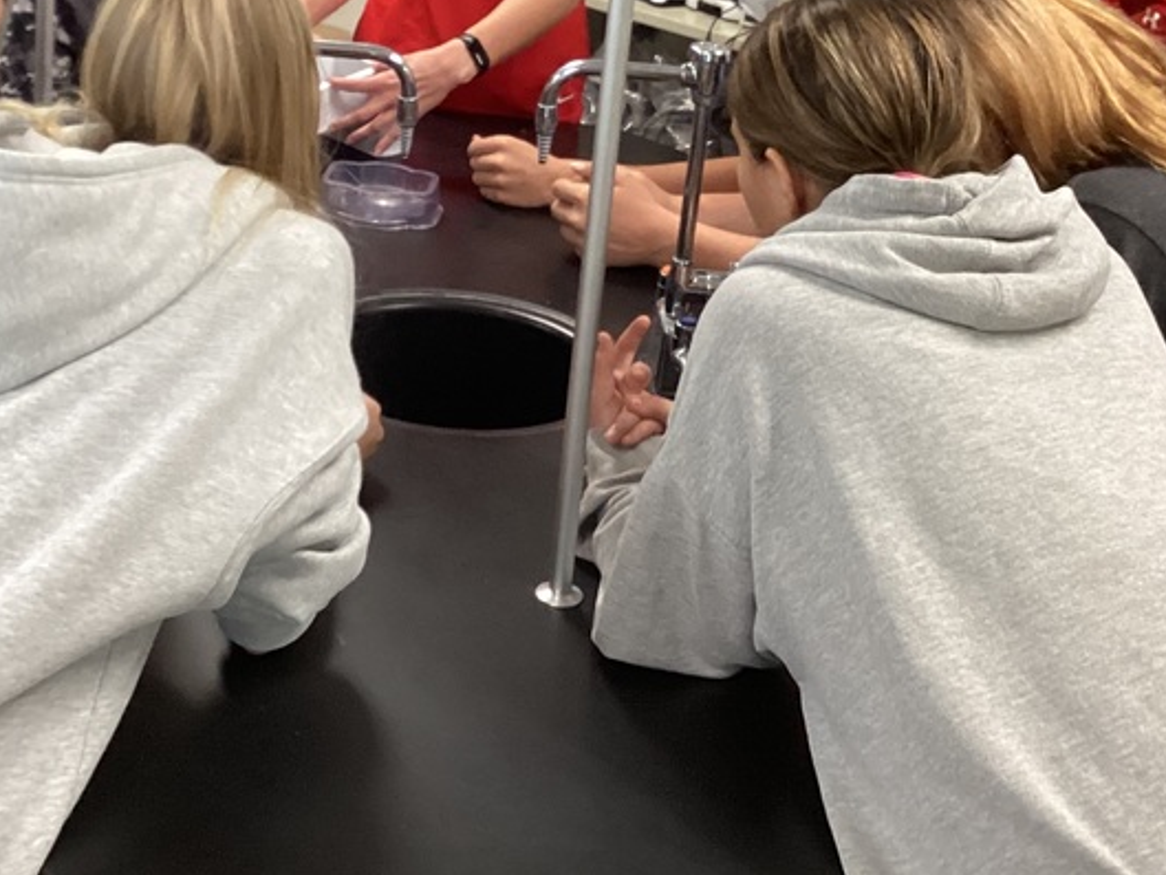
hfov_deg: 31.9
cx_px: 366
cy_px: 55
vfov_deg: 23.6
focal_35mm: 60
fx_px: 2021
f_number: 2.4
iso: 250
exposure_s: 1/60
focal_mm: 3.3
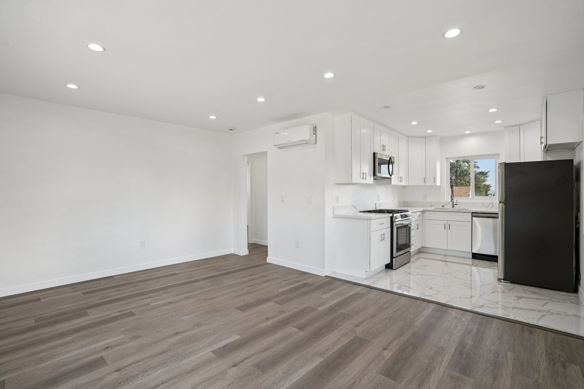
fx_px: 260
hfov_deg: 96.7
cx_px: 292
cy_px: 194
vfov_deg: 73.7
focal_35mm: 16
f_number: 8
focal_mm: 16
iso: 400
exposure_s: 1/60
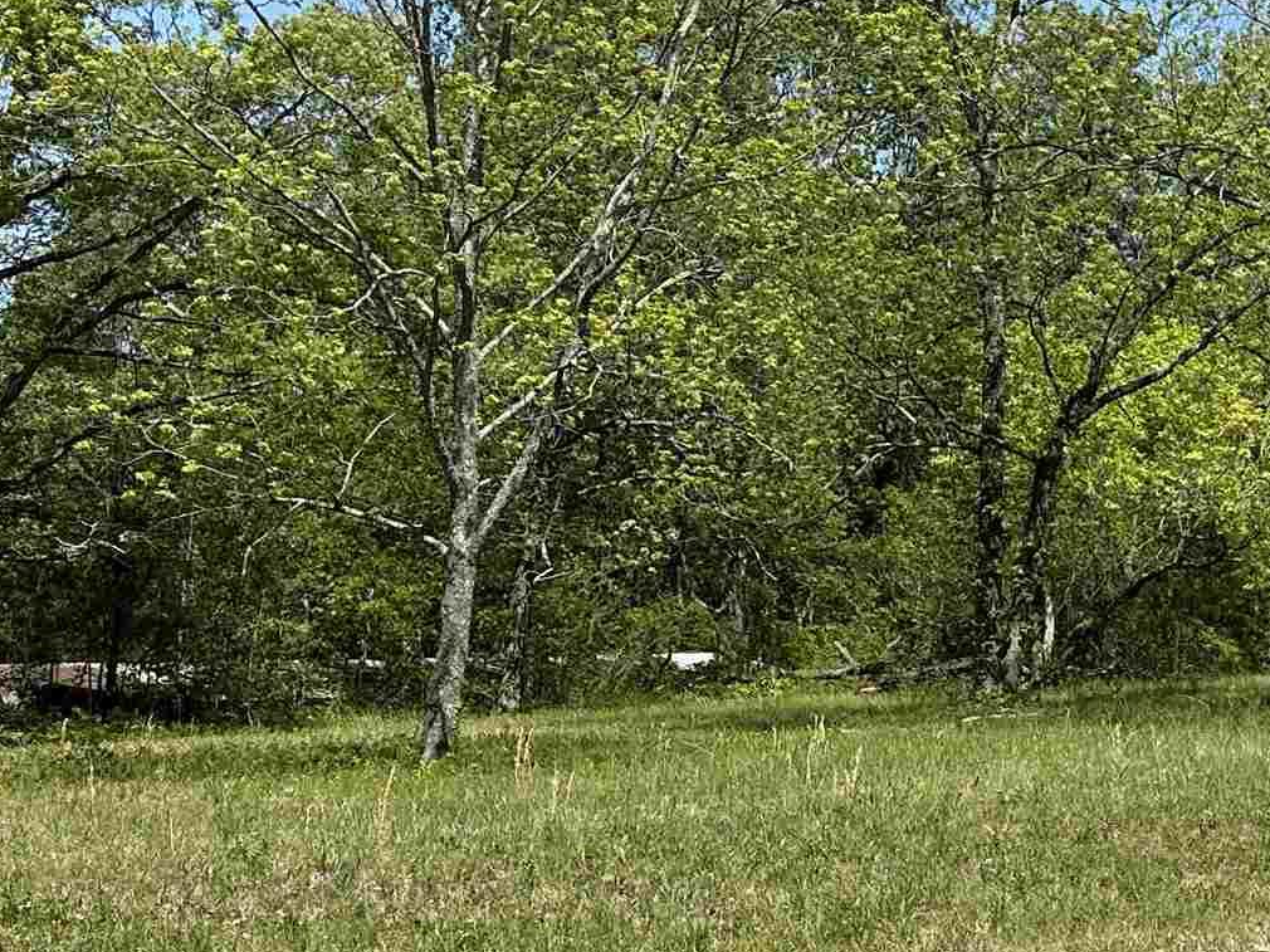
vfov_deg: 20.1
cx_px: 1299
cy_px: 296
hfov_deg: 25.3
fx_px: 2678
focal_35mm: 73
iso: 80
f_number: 1.78
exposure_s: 1/3861
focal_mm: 6.86
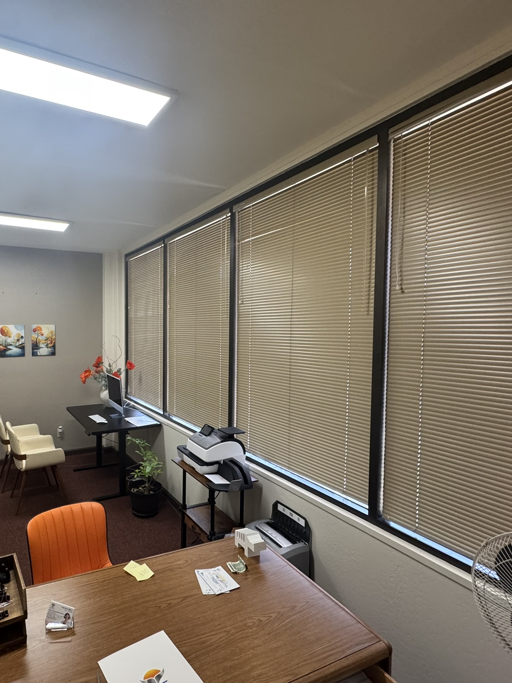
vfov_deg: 84.7
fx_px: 375
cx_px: 145
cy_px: 344
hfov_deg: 65.6
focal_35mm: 19
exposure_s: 1/120
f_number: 2.2
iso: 320
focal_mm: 2.22
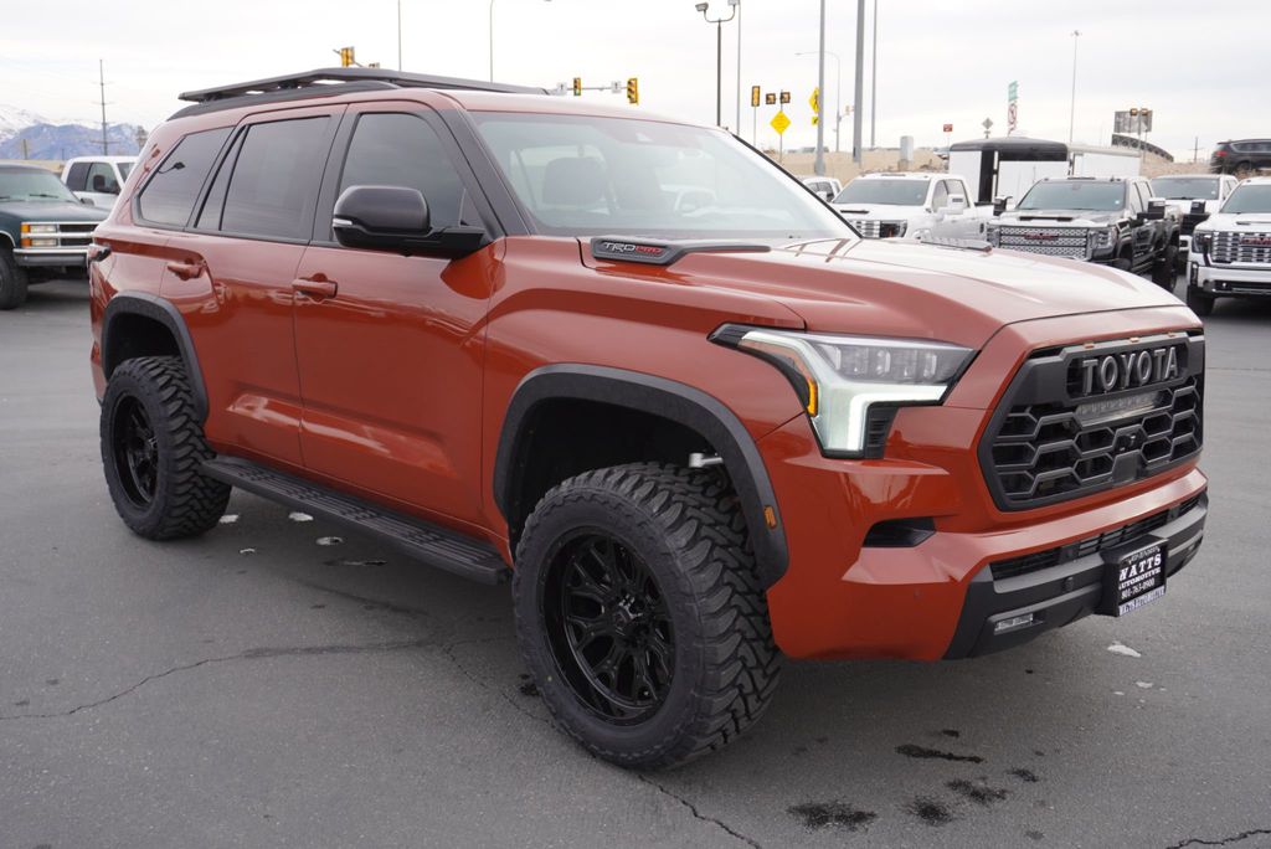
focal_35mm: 34
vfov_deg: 38.4
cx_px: 636
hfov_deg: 55.1
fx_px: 1219
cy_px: 424
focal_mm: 23
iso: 100
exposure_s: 1/100
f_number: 5
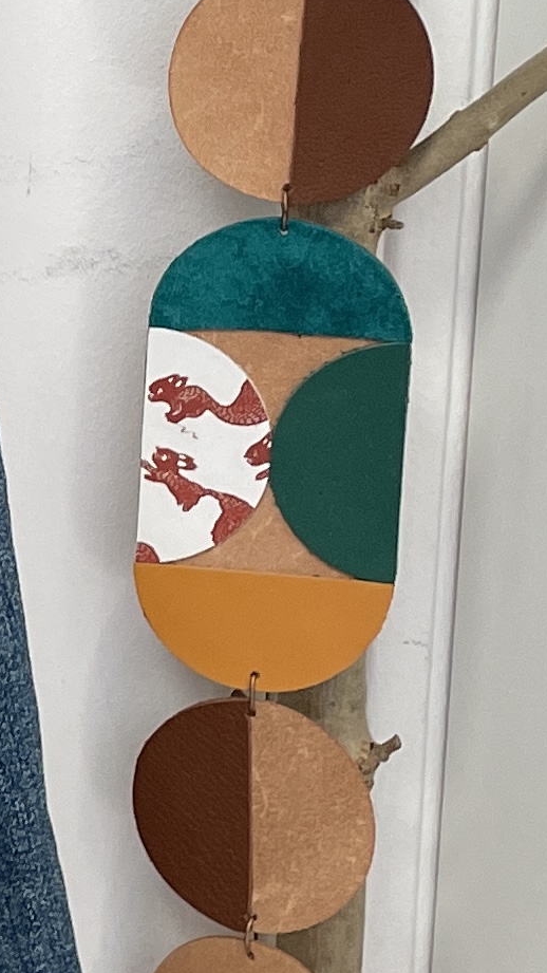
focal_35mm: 124
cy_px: 341
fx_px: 3198
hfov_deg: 8.9
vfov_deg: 17.3
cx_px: -758
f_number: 1.6
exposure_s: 1/100
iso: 80
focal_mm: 4.2
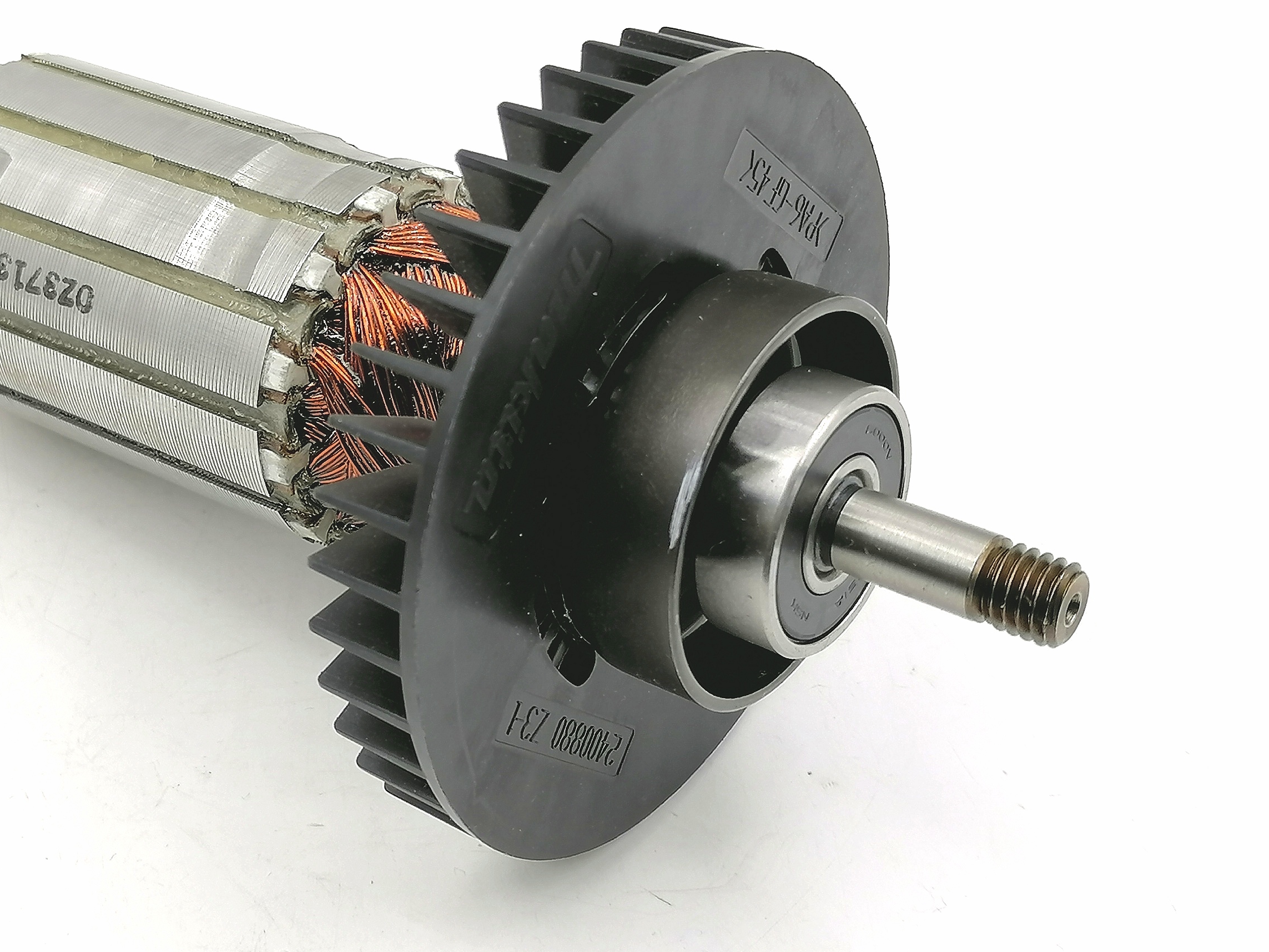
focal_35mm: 63
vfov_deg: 23.2
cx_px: 366
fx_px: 2309
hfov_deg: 30.4
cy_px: 378
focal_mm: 5.3
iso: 50
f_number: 1.8
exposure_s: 1/155
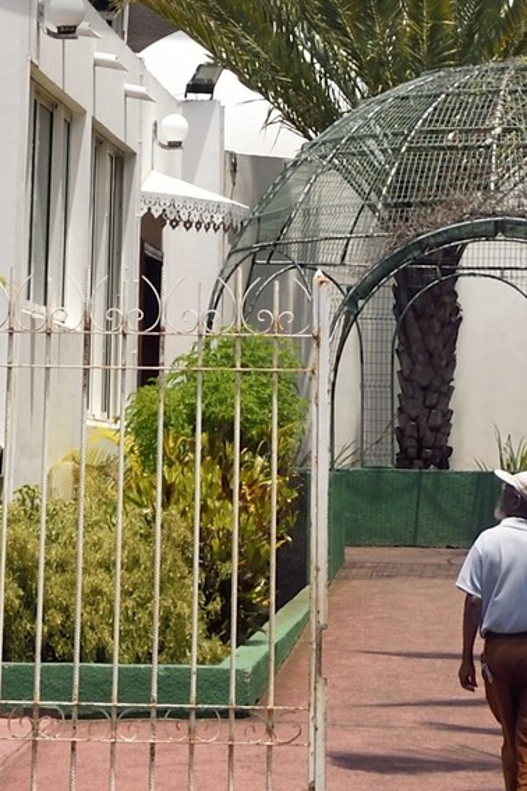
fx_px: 3162
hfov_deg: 9.5
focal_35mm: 144
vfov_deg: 13.0
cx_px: 199
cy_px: -617
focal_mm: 34
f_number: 16
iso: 200
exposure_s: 1/250
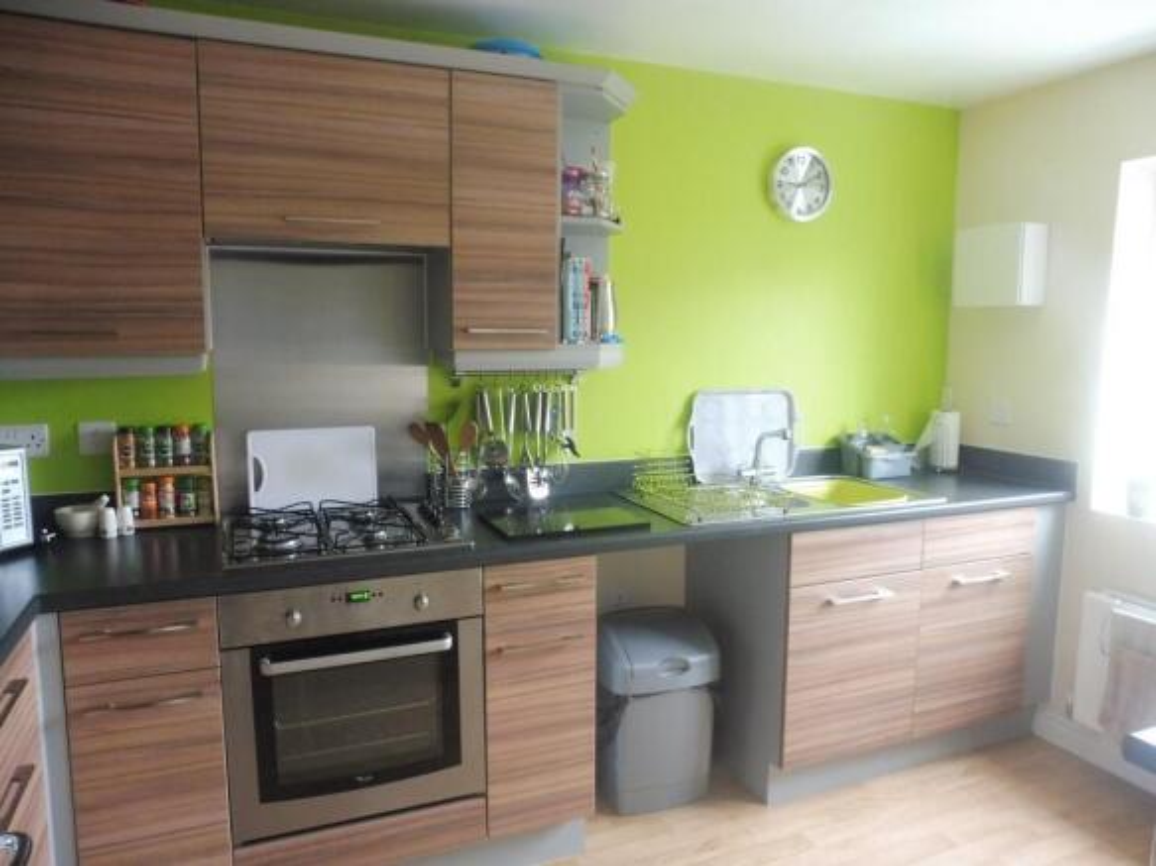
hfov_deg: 71.6
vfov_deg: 56.8
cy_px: 433
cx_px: 578
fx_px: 801
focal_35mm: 24
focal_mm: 4.3
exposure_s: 1/10
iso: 400
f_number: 3.3
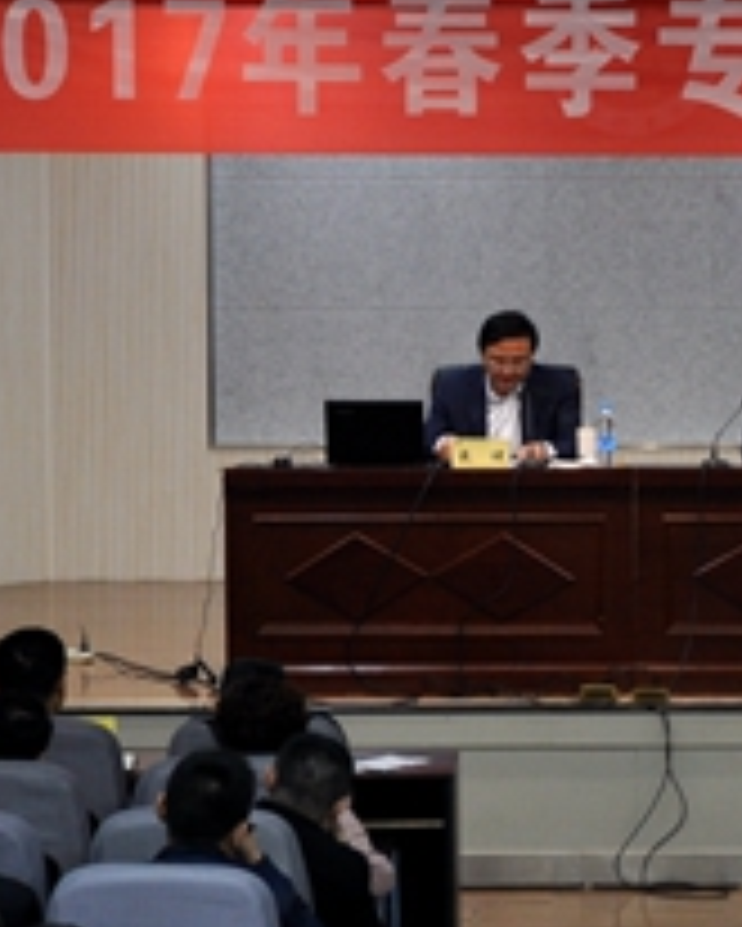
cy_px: 616
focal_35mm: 167
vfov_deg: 11.5
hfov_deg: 9.2
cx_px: 697
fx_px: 4581
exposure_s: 1/20
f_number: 4.2
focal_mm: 34
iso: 400
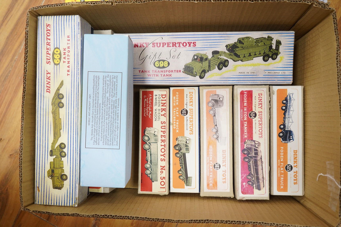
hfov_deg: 65.5
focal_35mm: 28
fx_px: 265
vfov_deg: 46.3
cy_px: 114
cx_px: 170
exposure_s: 1/125
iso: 2000
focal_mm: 28
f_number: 4
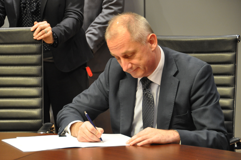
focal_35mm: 158
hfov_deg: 13.1
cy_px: 80
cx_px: 120
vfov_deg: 8.7
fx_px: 1053
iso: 1600
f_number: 5.3
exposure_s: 1/10
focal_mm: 105
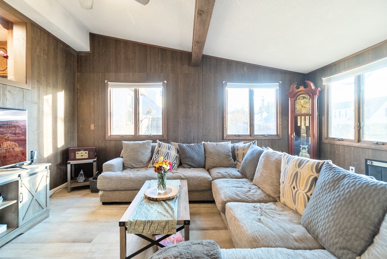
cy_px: 130
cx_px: 194
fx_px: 161
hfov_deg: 100.4
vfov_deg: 77.4
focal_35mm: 15
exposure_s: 1/250
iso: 1600
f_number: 5.6
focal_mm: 10
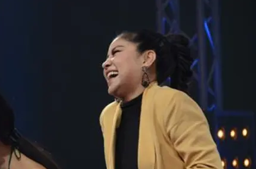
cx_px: 27
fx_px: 2320
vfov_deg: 4.2
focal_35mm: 327
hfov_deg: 6.3
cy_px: 151
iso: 1600
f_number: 6.3
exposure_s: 1/160
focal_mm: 120
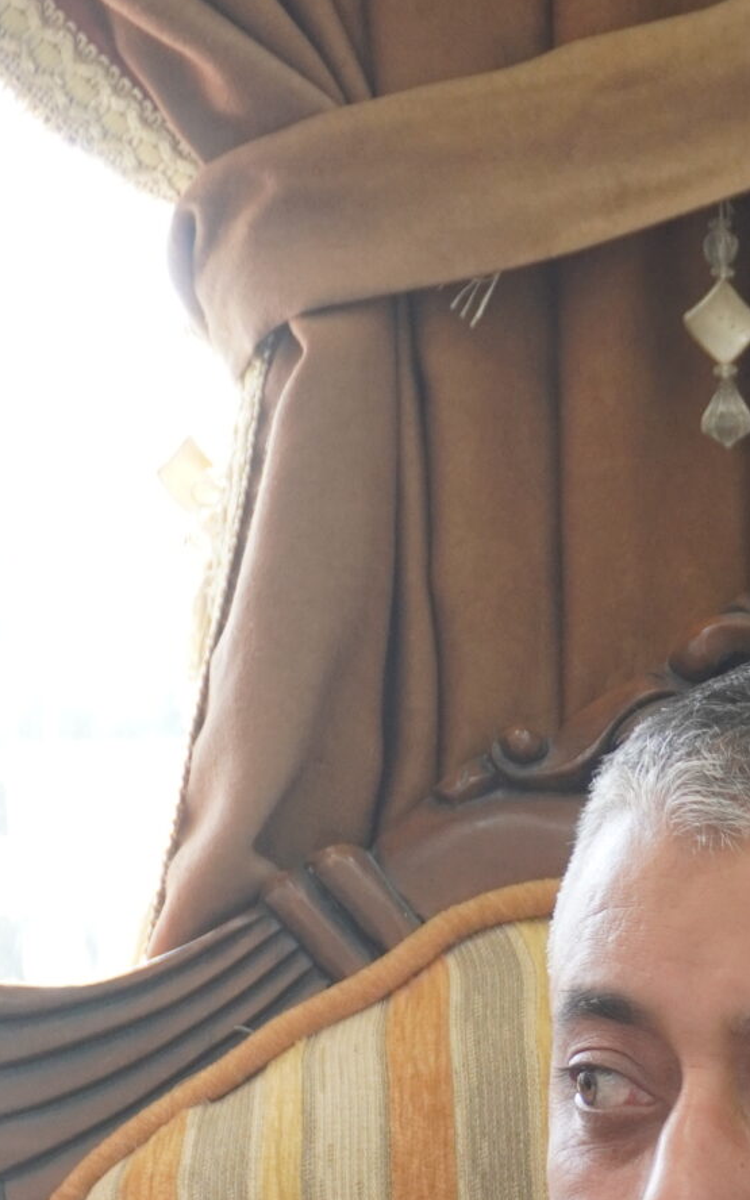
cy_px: 1484
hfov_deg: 8.9
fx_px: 4757
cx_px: 955
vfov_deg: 13.9
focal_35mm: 145
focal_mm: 33
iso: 640
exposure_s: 1/160
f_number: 5
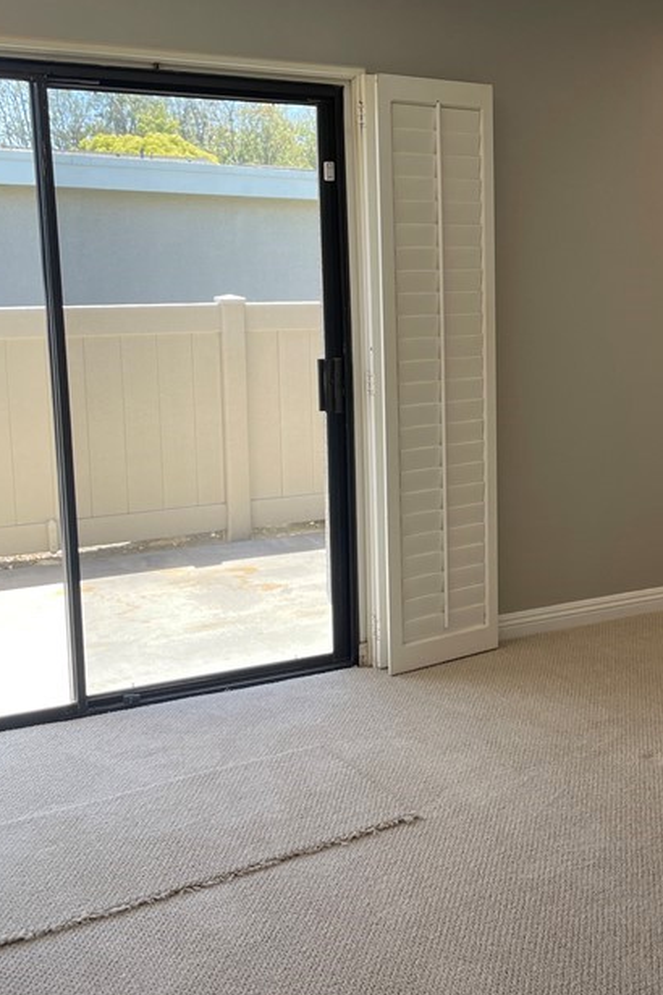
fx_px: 1243
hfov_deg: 28.9
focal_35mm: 45
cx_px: 574
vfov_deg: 43.6
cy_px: 450
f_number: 1.6
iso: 32
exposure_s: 1/311
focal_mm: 4.2
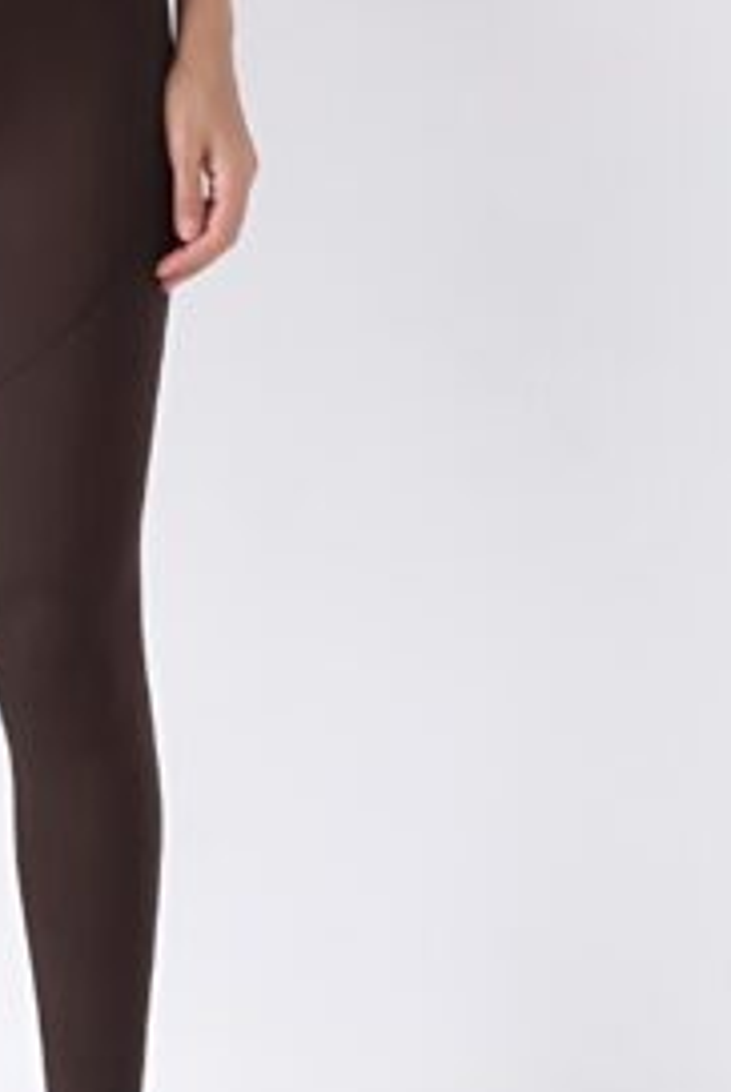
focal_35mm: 109
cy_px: -124
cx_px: -76
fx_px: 3311
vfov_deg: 18.0
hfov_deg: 12.4
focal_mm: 22.3
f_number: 5.6
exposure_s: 1/60
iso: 2000
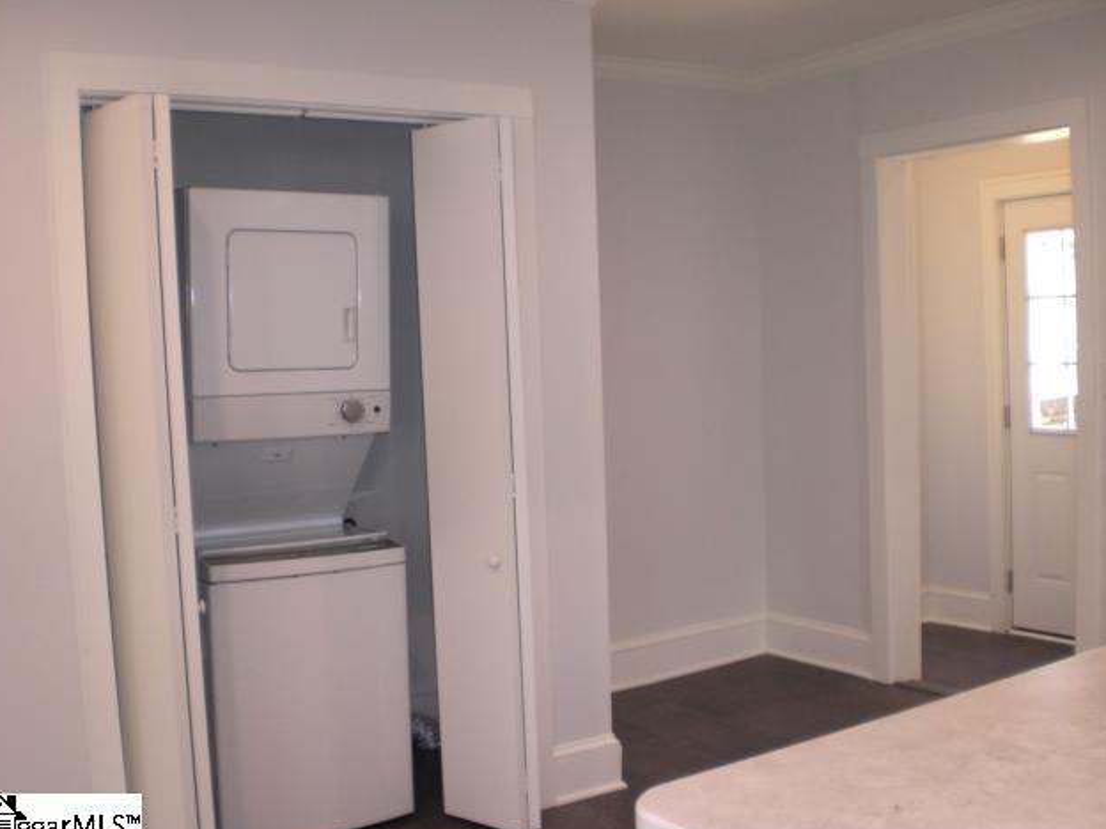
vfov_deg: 36.8
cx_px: 546
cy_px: 422
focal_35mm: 39
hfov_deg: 47.9
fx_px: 1246
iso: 200
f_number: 3.1
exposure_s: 1/60
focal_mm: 6.3
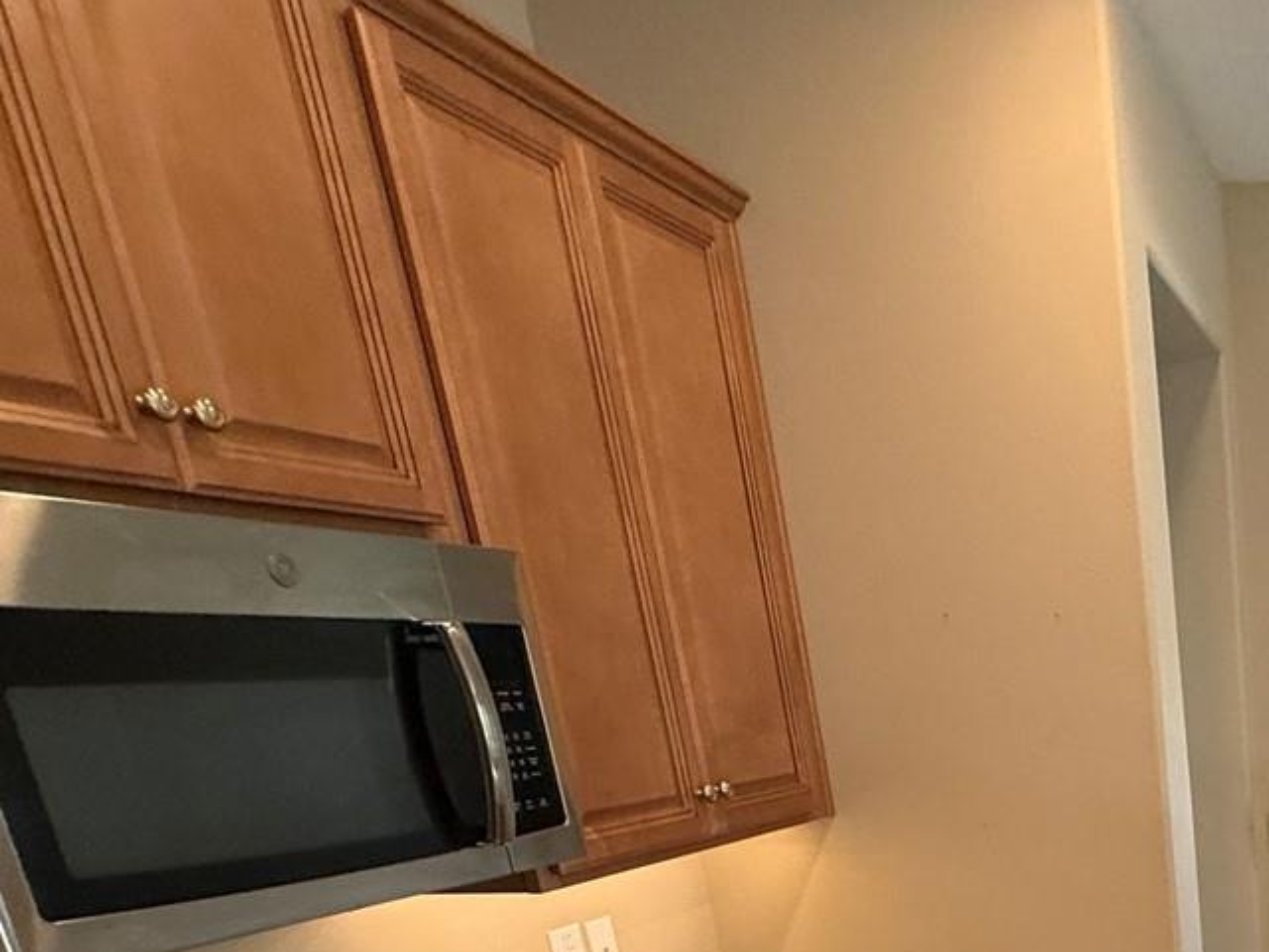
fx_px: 1283
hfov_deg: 41.0
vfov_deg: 34.2
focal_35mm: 35
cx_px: 1428
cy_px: 1093
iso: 250
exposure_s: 1/120
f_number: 2.2
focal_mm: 2.22
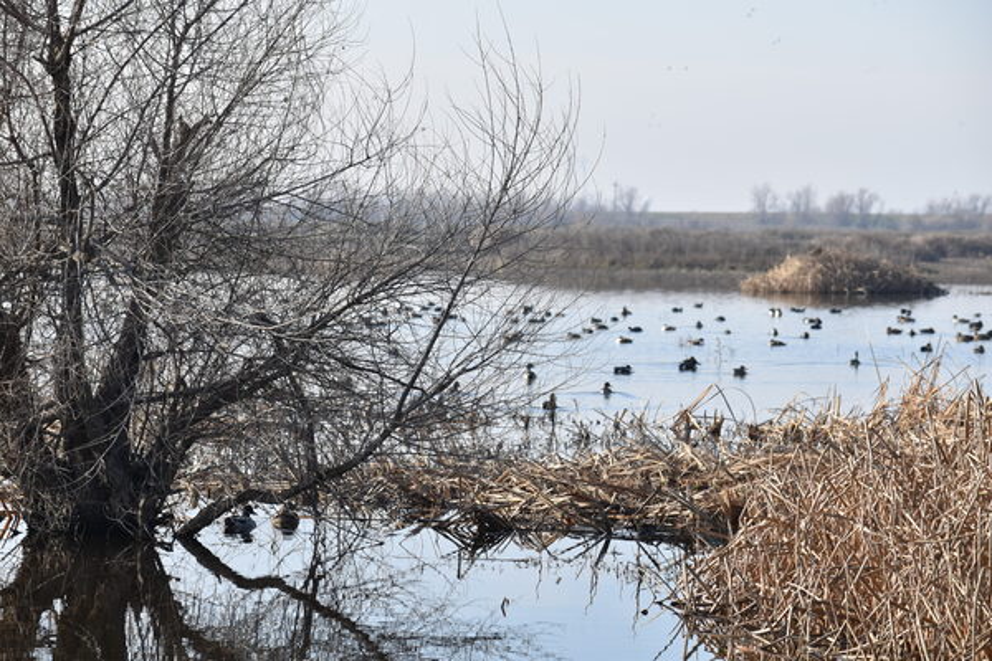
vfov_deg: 7.5
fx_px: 5042
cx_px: 496
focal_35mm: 183
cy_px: 330
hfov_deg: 11.2
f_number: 8
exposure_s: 1/500
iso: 200
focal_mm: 122
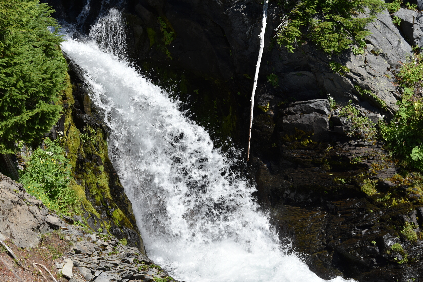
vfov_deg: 13.7
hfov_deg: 20.4
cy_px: 141
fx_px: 1175
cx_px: 212
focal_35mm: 100
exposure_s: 1/320
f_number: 9
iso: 100
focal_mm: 100
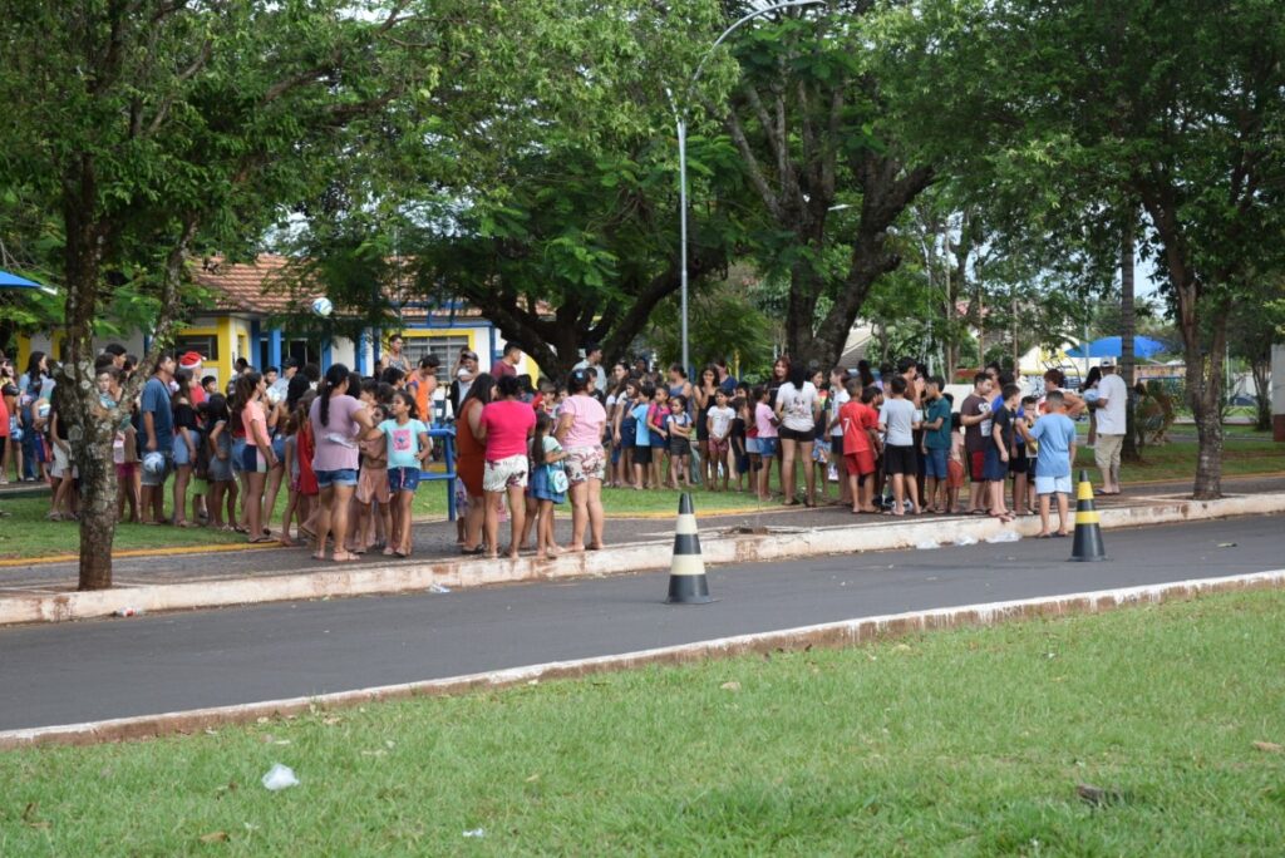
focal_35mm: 72
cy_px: 429
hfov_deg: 28.1
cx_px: 642
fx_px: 2571
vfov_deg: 19.0
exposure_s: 1/250
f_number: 8
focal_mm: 48
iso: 400
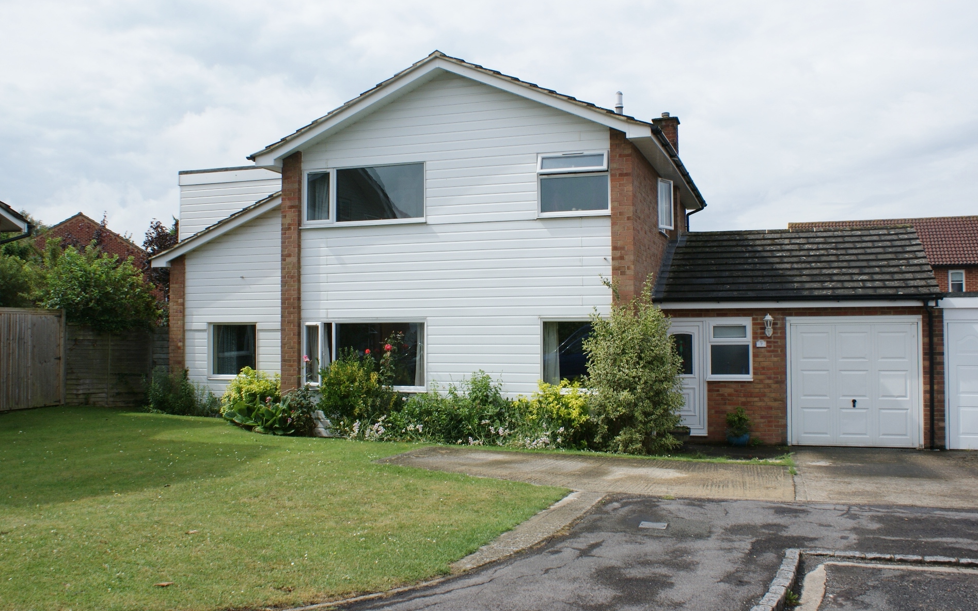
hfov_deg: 61.2
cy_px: 286
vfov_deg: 40.6
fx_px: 826
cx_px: 486
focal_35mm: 31
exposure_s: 1/200
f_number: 10
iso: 100
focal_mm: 20
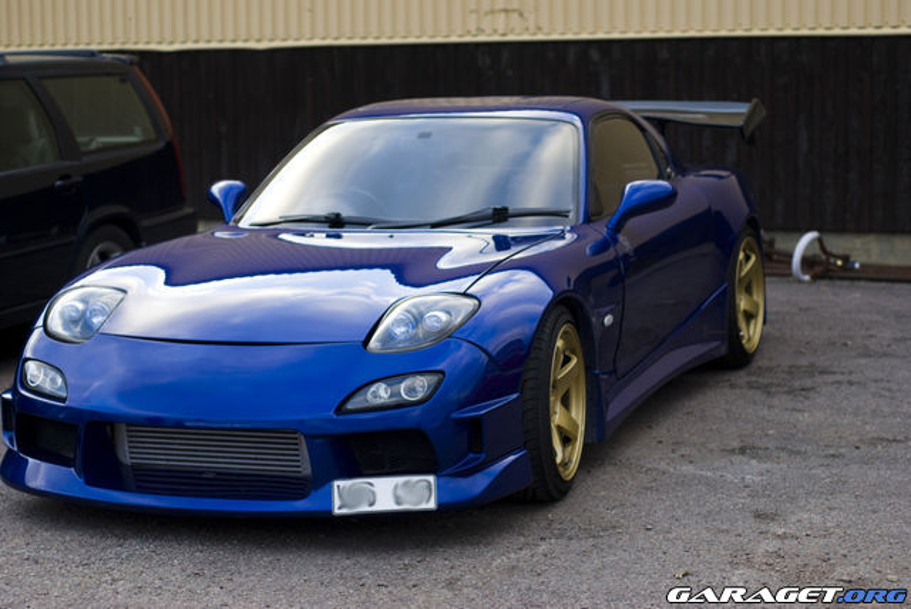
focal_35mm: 75
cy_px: 304
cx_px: 456
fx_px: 1900
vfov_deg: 18.2
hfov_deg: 27.0
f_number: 2.5
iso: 200
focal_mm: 50
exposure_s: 1/320
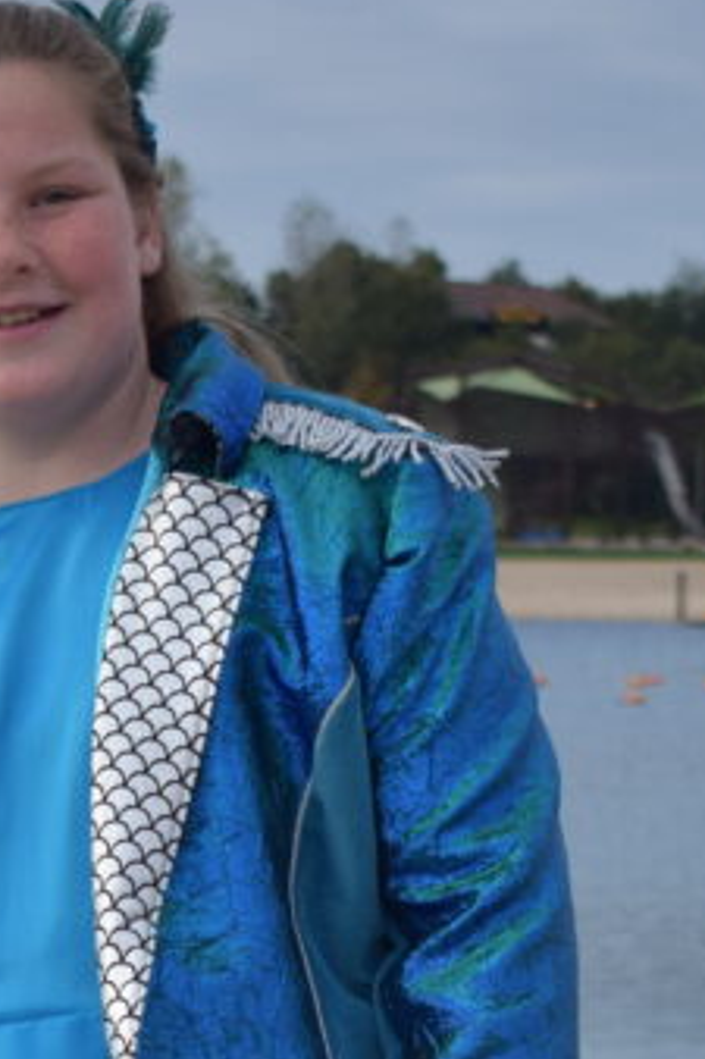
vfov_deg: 11.0
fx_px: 5351
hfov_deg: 7.5
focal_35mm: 182
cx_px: 118
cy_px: 1435
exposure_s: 1/800
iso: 200
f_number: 5
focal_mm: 40
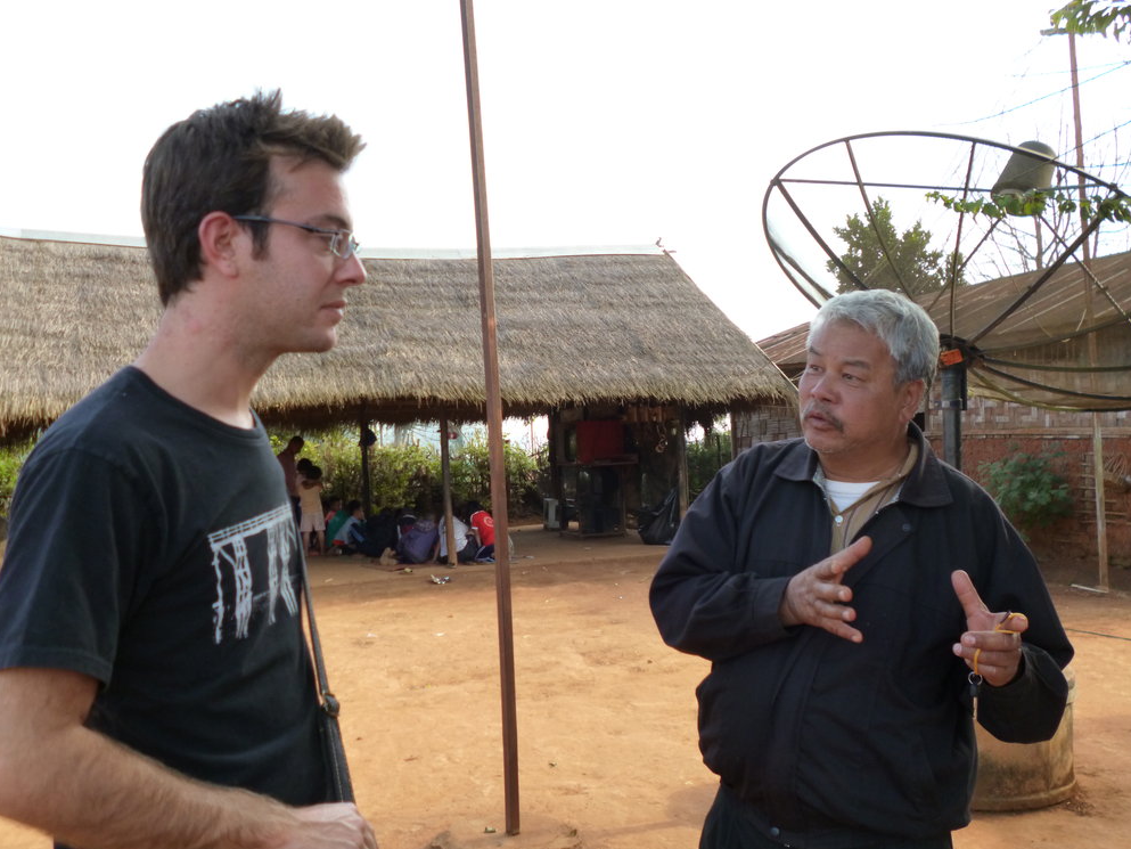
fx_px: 1078
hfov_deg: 55.3
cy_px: 419
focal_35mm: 33
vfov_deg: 43.0
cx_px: 576
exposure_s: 1/160
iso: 160
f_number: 2.9
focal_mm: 5.7
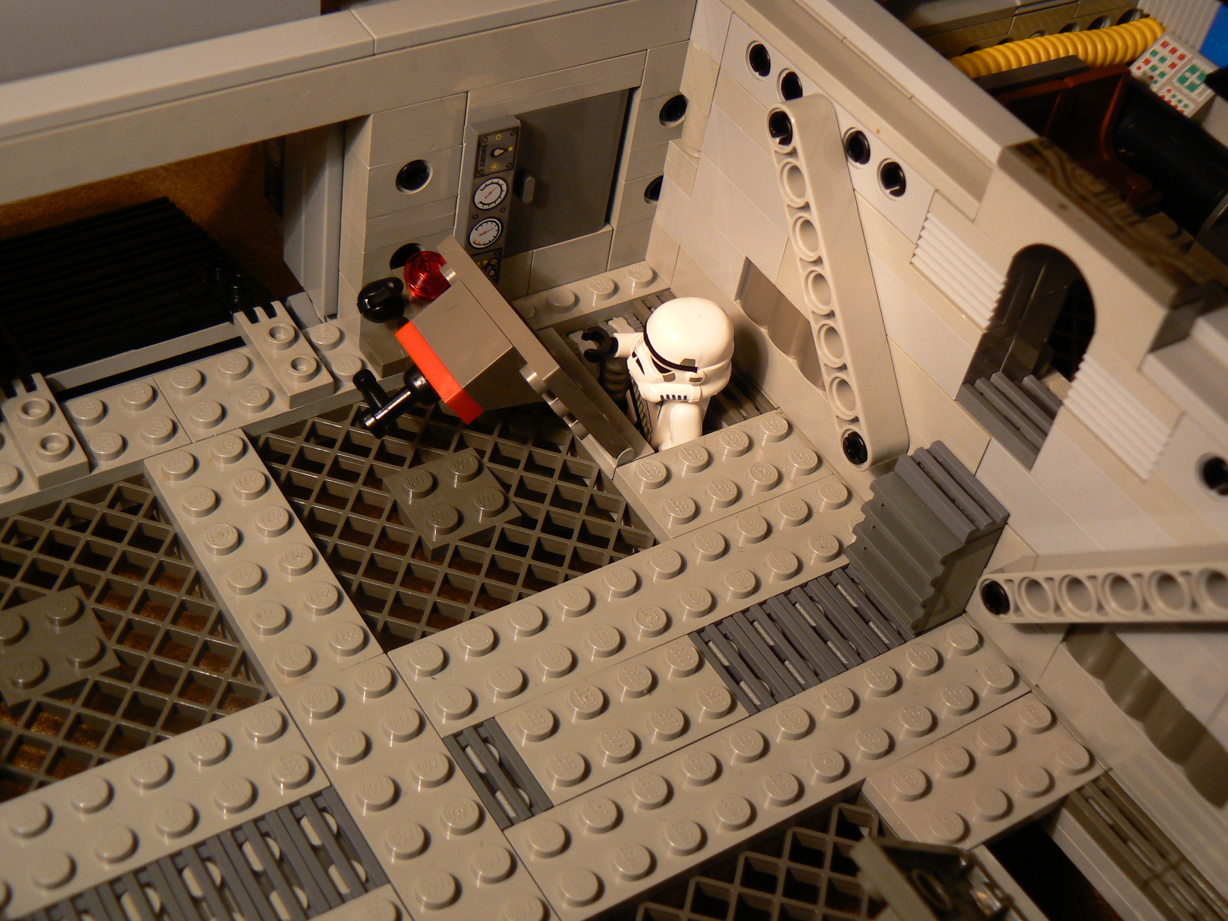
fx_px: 1703
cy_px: 460
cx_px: 614
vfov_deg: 30.3
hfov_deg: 39.7
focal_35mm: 48
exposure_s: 1/30
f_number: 2.8
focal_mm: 8
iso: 100
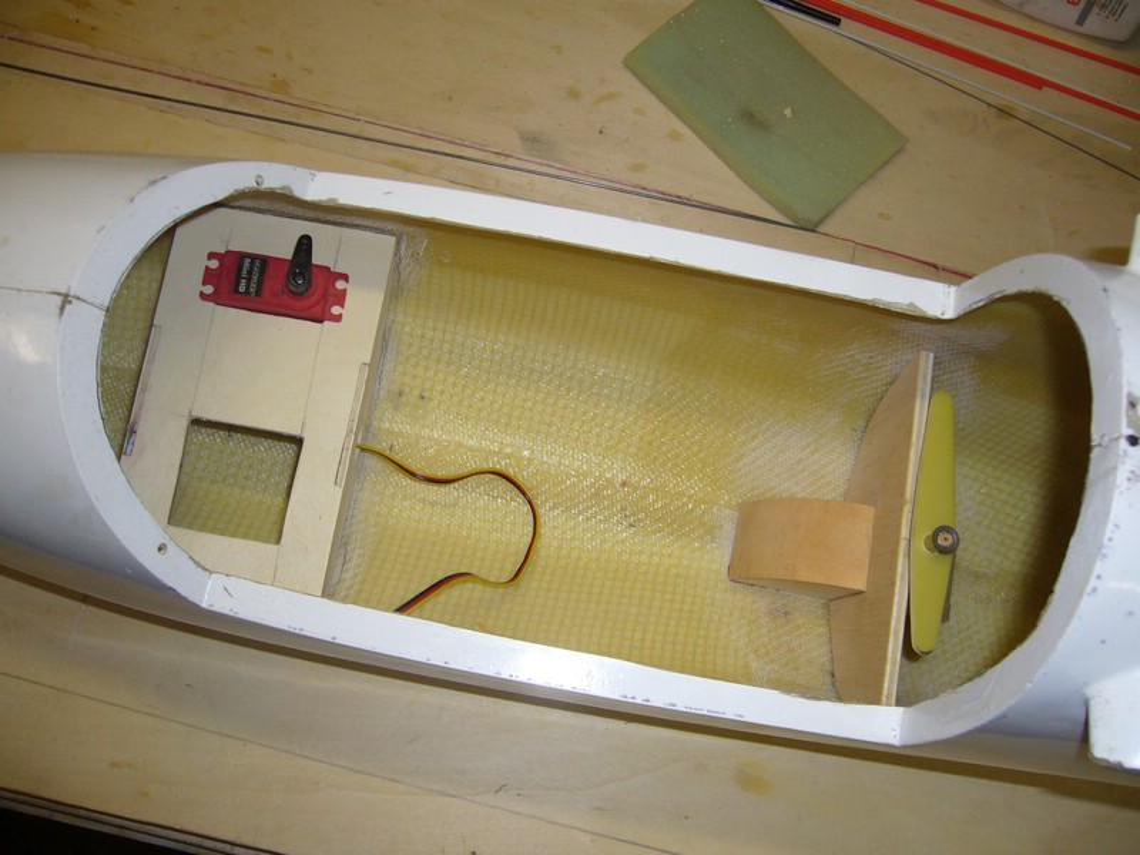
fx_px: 1153
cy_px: 428
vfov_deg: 40.7
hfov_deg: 52.6
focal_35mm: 35
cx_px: 570
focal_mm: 5.8
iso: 100
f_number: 2.8
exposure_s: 1/60
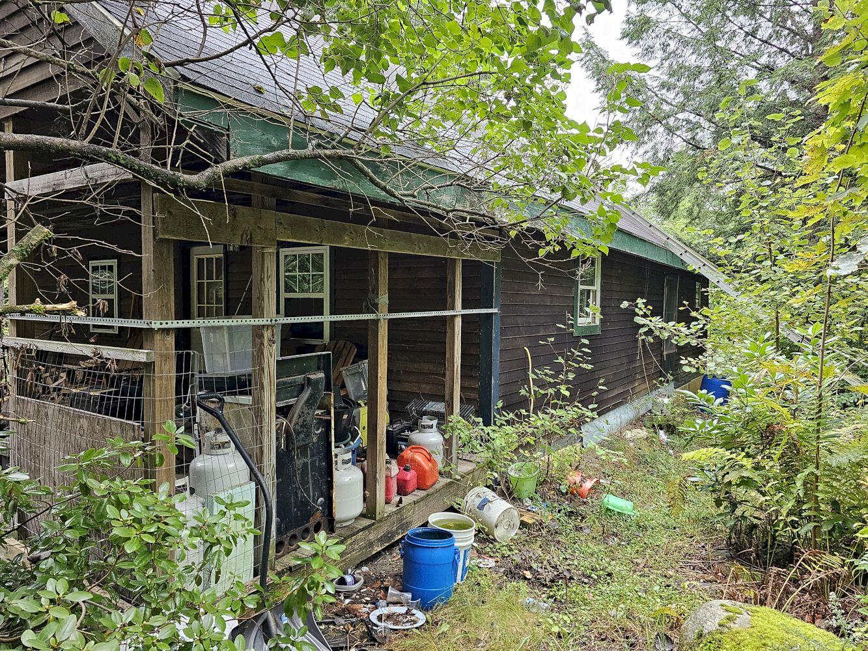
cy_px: 326
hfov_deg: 73.9
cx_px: 434
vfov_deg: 58.9
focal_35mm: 23
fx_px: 577
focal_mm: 6.3
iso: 200
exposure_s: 1/207
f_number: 1.7
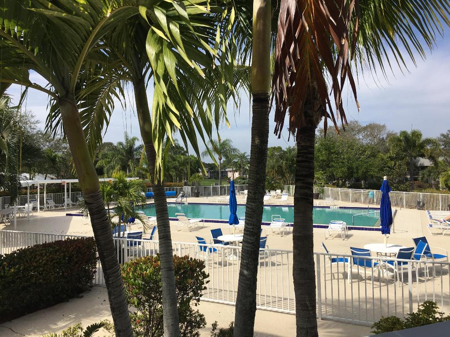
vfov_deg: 48.2
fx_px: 377
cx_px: 225
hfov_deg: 61.7
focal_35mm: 29
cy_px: 168
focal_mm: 4.15
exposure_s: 1/2747
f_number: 2.2
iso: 25
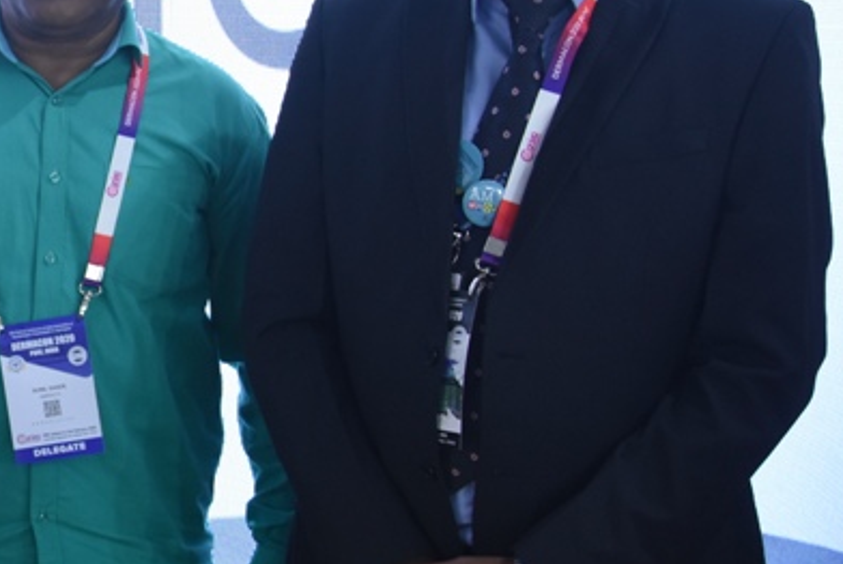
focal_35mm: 94
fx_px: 2203
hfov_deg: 20.6
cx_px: -105
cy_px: 251
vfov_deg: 14.6
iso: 800
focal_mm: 24
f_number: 4.5
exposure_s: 1/80
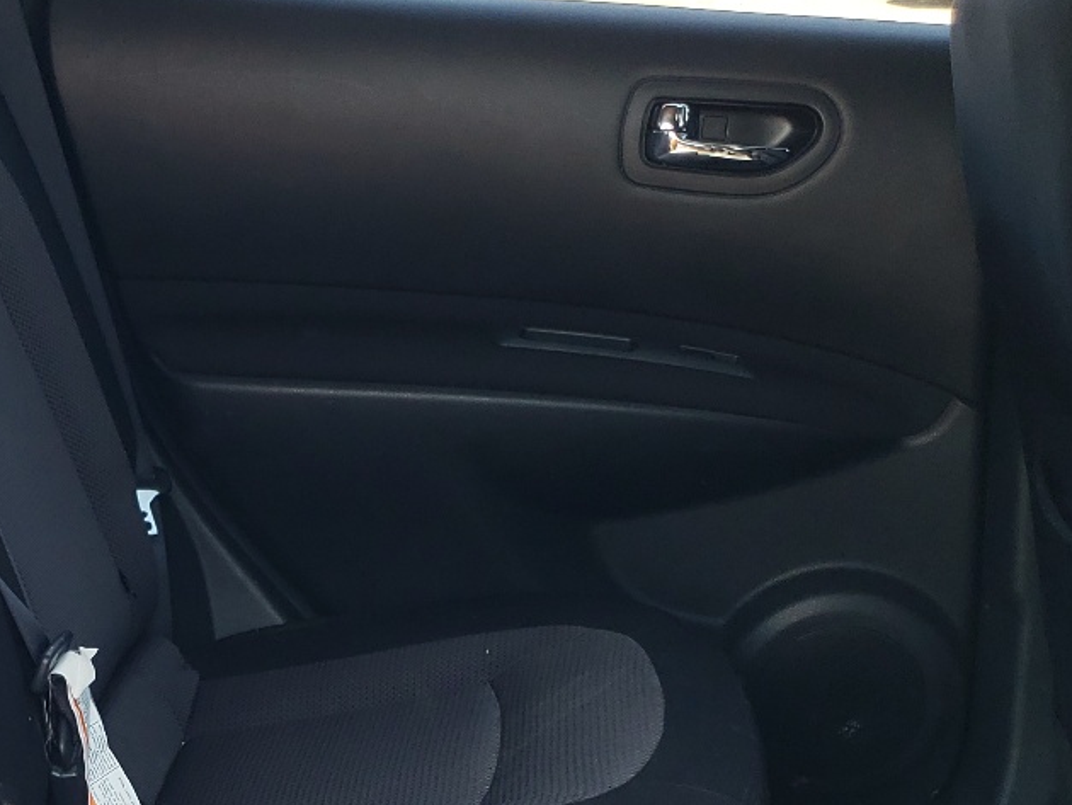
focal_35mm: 66
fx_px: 2045
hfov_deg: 28.2
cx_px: 97
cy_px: 766
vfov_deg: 21.6
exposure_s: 1/120
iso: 53
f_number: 1.5
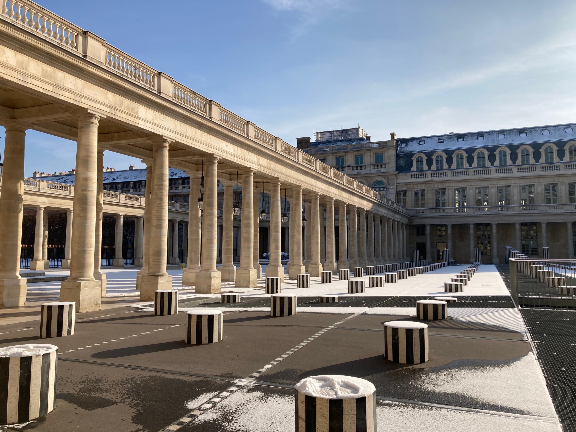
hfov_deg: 63.4
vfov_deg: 49.7
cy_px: 216
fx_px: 466
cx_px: 288
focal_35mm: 28
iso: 20
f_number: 1.8
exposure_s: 1/2558
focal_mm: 3.99
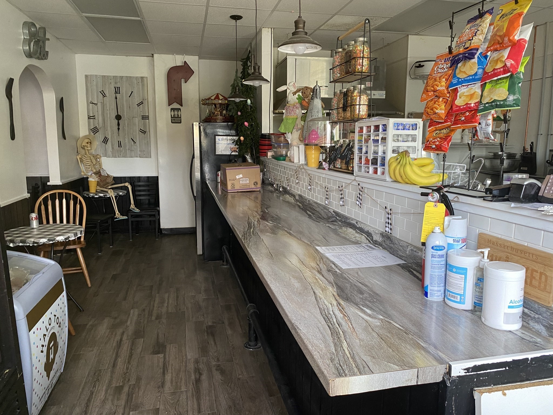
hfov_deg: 67.3
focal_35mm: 26
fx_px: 415
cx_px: 276
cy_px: 208
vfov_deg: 53.1
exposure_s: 1/60
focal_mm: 4.25
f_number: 1.8
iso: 160
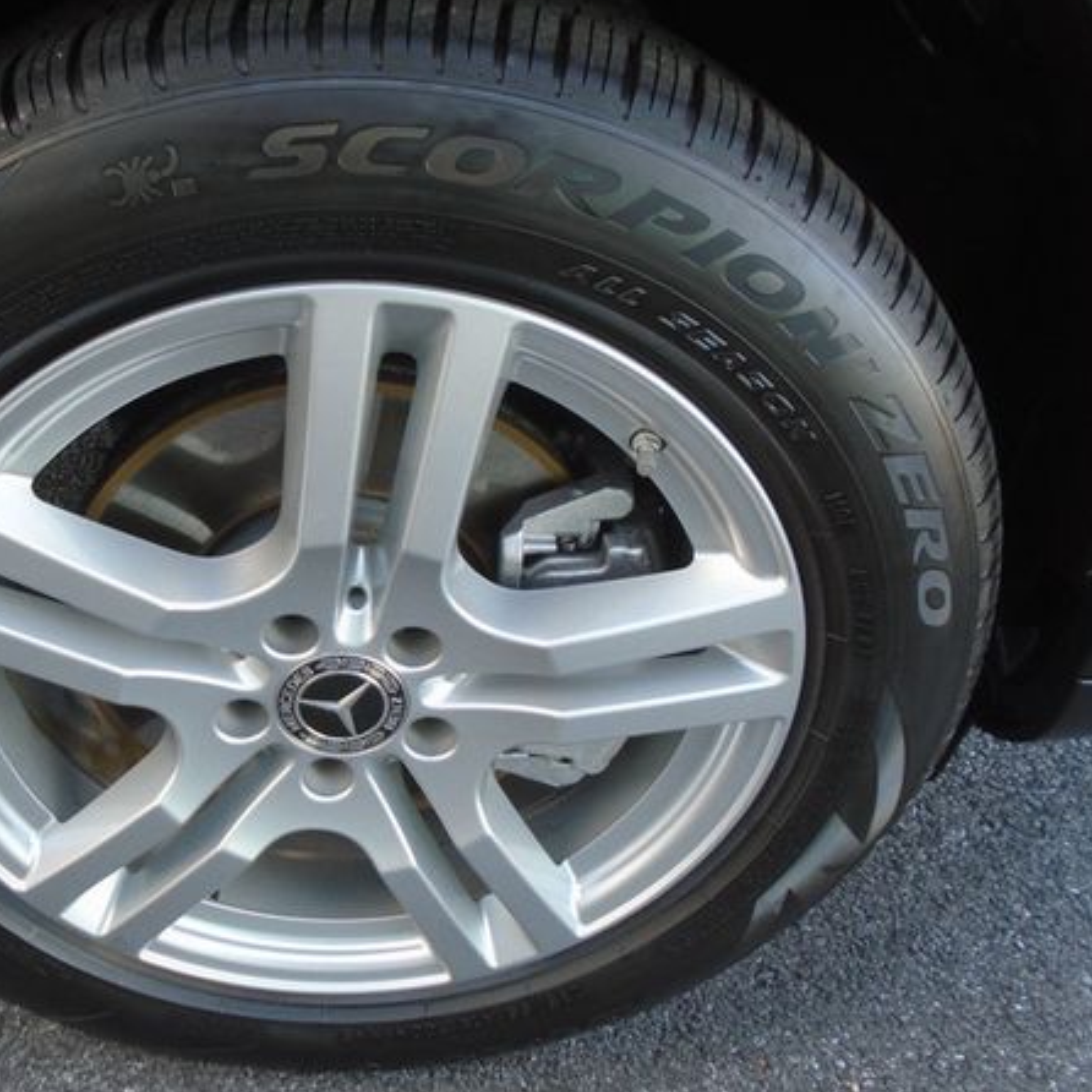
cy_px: 548
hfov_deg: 48.6
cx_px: 338
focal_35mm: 33
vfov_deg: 49.7
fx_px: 1178
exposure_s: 1/60
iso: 100
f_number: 3.2
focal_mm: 4.6
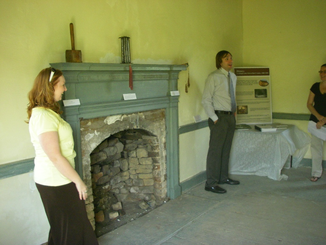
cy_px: 122
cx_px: 163
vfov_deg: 37.7
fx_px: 358
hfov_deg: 49.0
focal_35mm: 38
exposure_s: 1/50
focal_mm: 6.3
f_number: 3.3
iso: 250
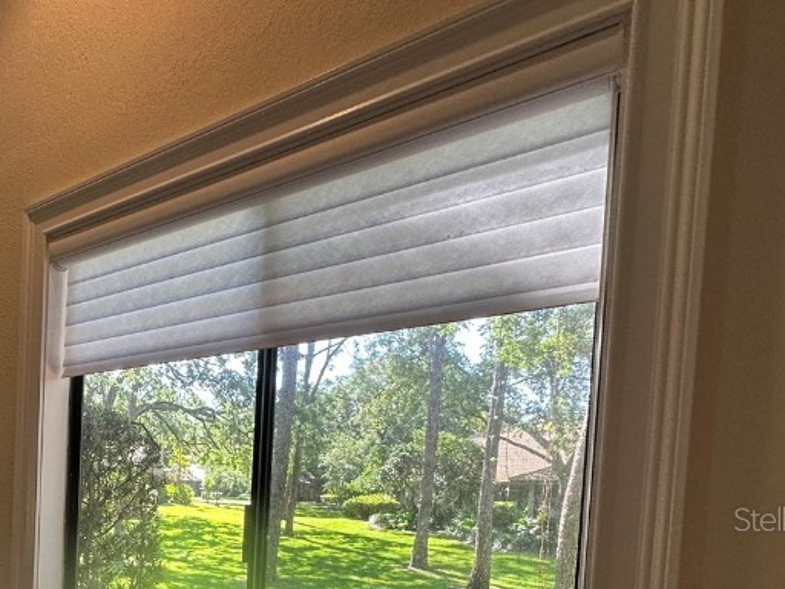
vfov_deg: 45.6
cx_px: 94
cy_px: 518
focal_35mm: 28
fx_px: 635
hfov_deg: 55.8
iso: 80
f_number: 2.2
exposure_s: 1/120
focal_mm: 2.22
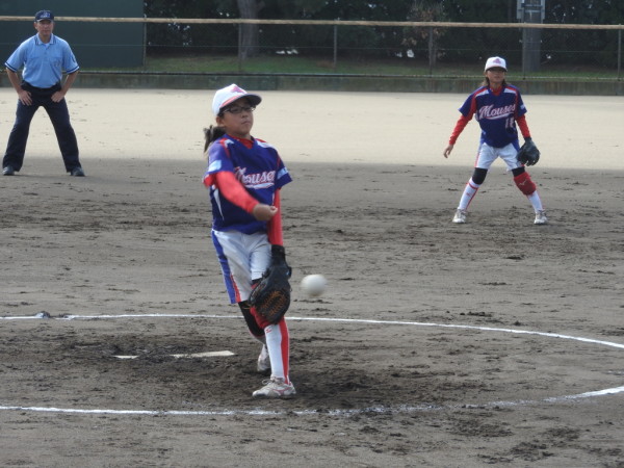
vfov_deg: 7.4
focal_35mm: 200
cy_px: 234
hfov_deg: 9.9
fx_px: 3605
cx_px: 312
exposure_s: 1/250
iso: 100
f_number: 5.3
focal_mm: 35.8
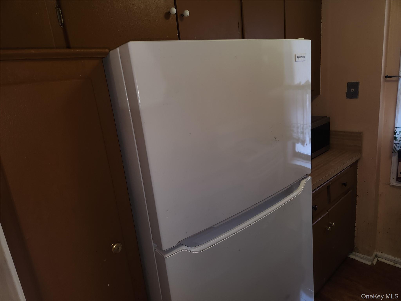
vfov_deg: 58.9
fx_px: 266
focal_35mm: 23
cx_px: 200
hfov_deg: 73.9
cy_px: 150
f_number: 1.8
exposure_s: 1/25
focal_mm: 5.4
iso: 100
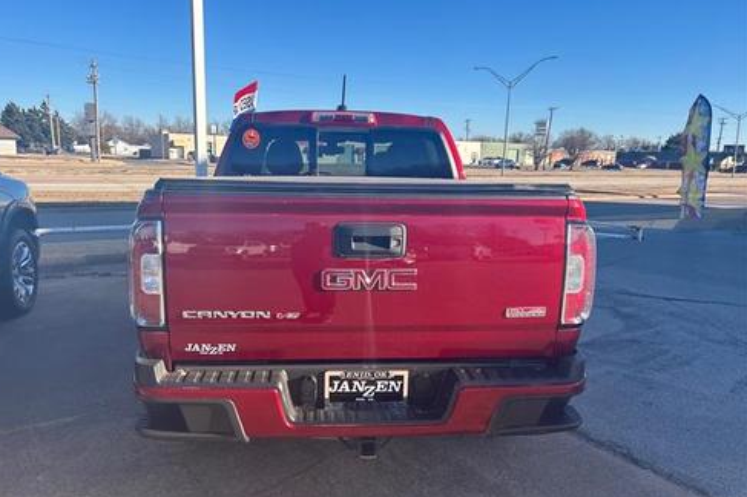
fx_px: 581
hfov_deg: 65.5
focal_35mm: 28
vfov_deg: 46.3
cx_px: 362
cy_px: 265
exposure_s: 1/1934
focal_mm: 5.7
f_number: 1.5
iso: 50
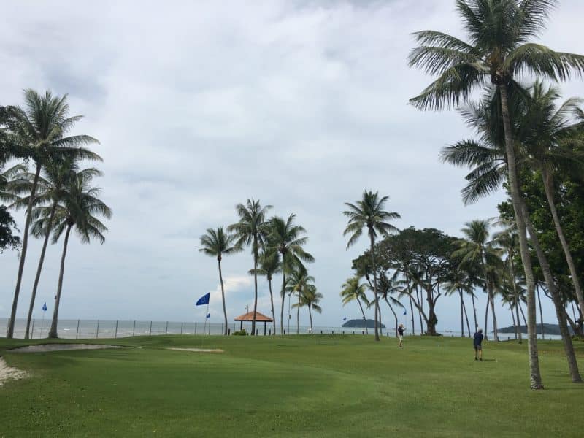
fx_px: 489
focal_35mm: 29
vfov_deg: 48.2
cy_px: 219
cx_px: 292
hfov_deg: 61.7
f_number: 2.2
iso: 25
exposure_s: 1/3205
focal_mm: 4.15
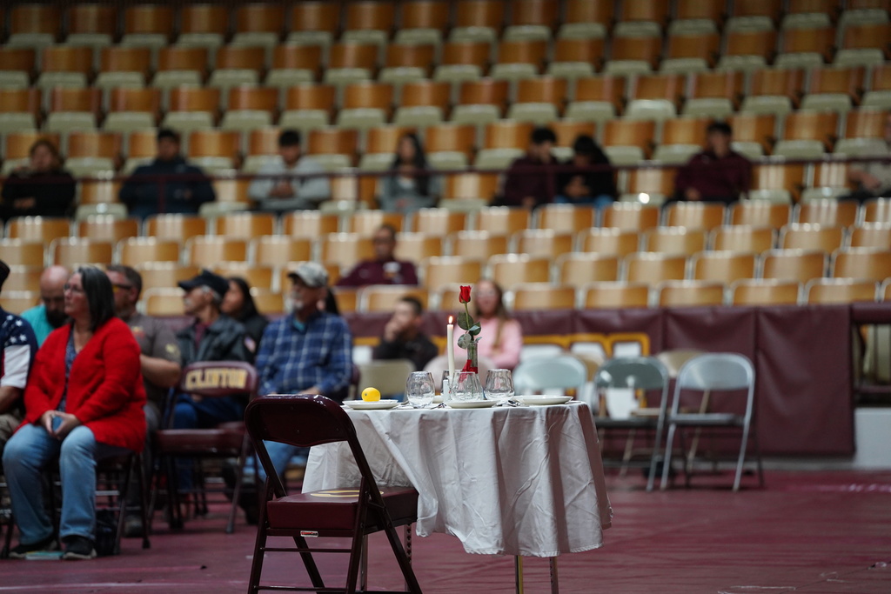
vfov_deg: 6.9
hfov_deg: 10.3
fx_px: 4950
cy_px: 297
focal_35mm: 200
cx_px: 446
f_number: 2.8
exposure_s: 1/250
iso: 2500
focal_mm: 200
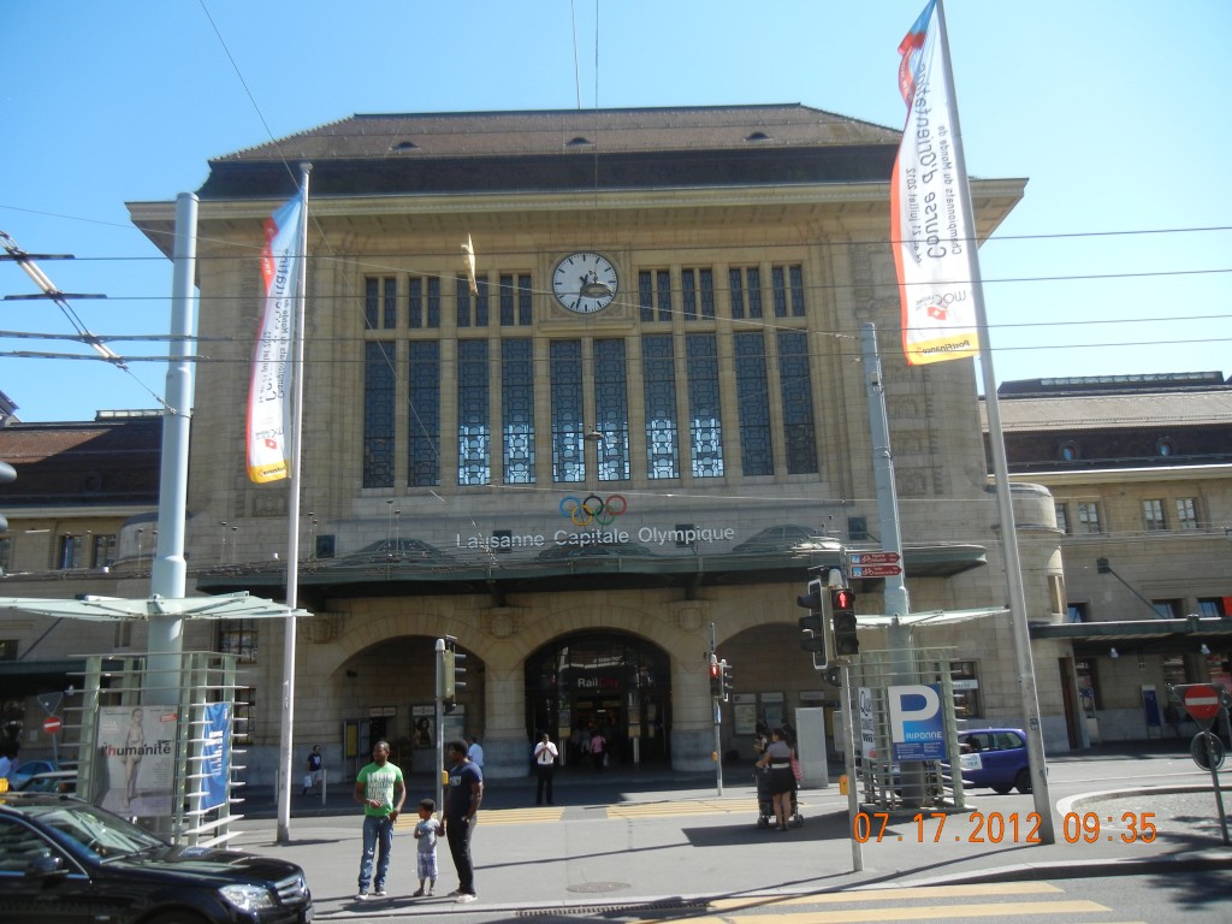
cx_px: 616
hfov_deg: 60.0
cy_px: 462
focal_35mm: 30
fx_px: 1068
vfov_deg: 46.8
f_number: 3.5
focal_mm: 5.4
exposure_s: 1/707
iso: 160
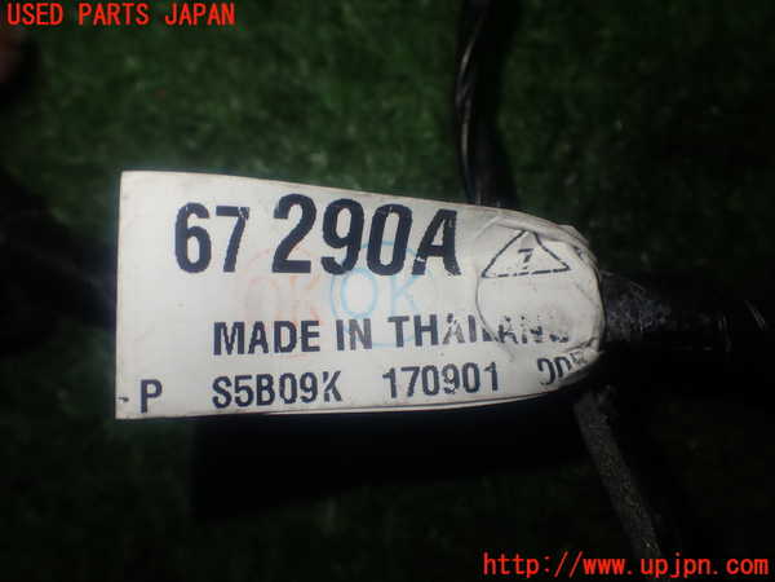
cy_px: 291
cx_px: 388
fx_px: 851
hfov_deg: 49.0
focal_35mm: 38
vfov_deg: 37.7
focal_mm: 6.83
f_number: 2.7
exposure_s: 1/80
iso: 100
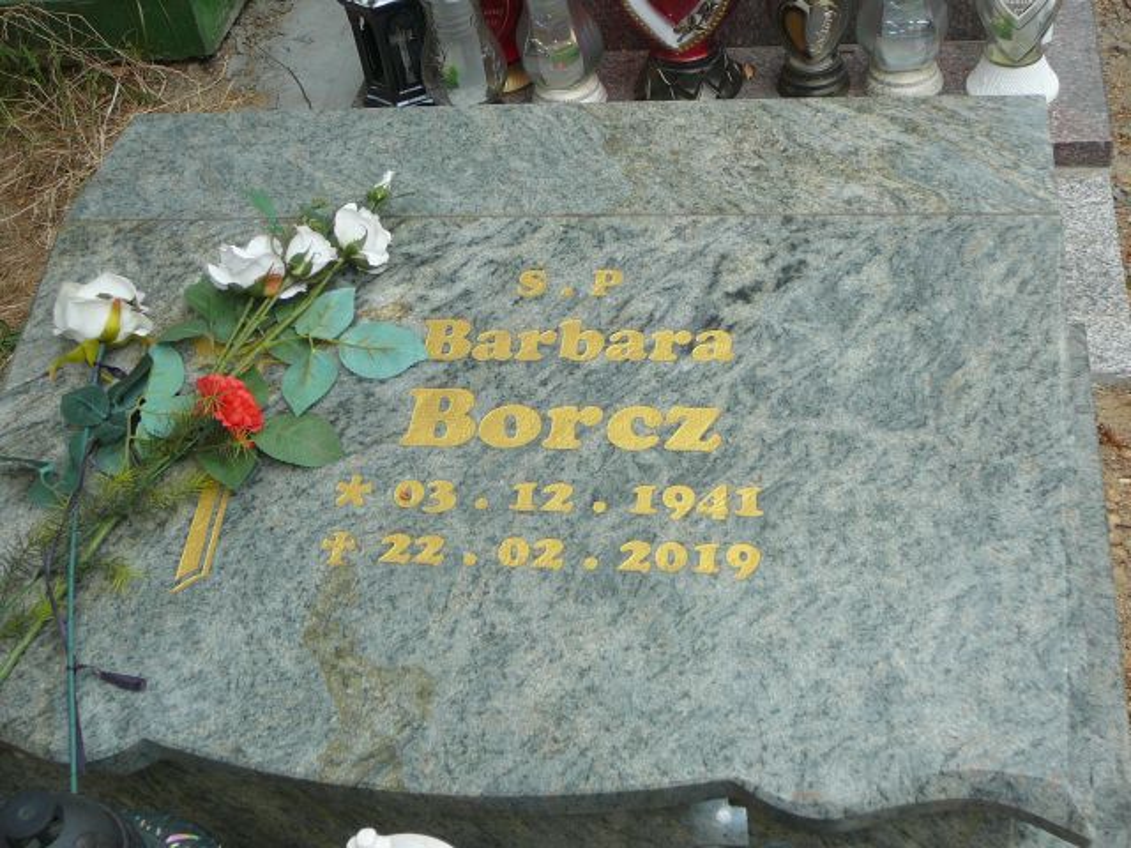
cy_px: 424
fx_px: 1601
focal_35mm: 49
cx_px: 566
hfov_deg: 38.9
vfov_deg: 29.7
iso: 80
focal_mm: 7.3
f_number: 3.4
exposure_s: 1/400
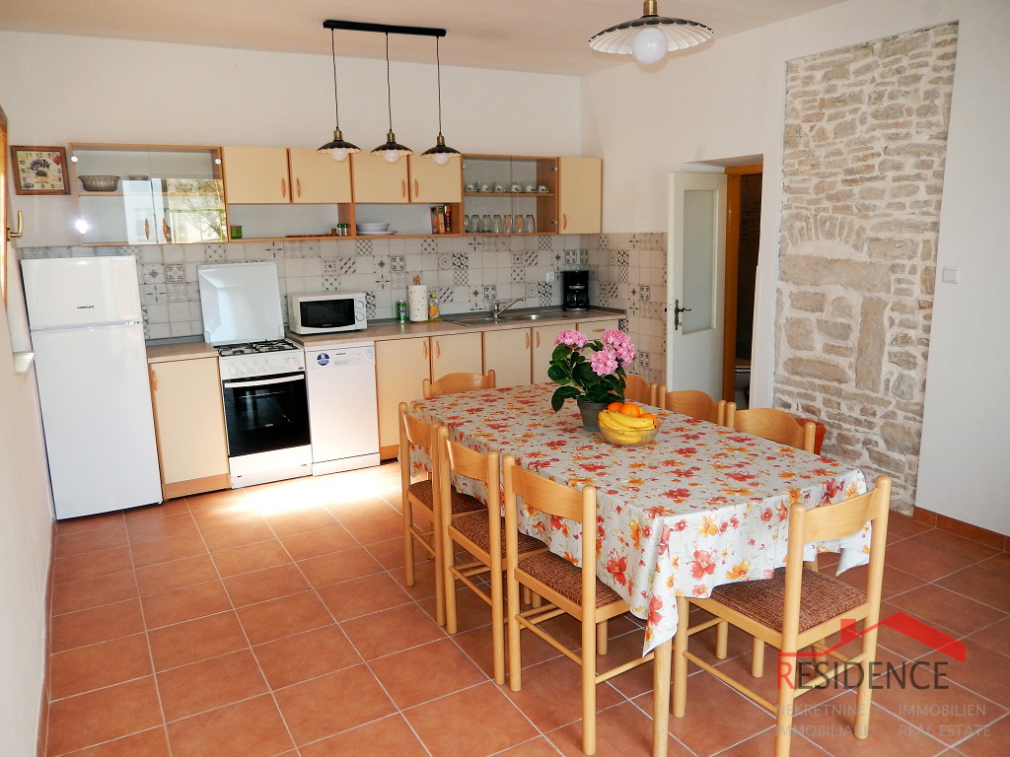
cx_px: 505
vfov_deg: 54.9
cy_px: 378
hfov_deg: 69.4
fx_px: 729
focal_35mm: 25
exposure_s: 1/100
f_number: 3.4
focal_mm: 4.5
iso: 125
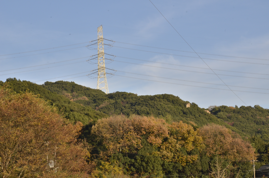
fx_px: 839
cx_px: 134
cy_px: 89
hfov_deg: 18.2
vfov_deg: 12.1
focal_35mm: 112
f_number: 22
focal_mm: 75
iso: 400
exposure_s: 1/160
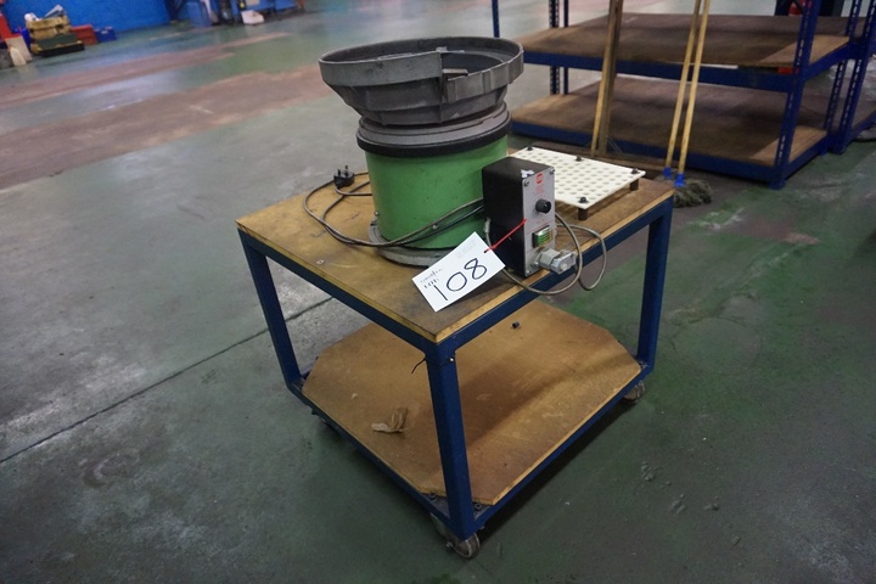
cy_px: 292
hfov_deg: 73.7
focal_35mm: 24
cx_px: 438
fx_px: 584
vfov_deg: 53.1
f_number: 3.5
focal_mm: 16
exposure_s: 1/125
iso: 3200
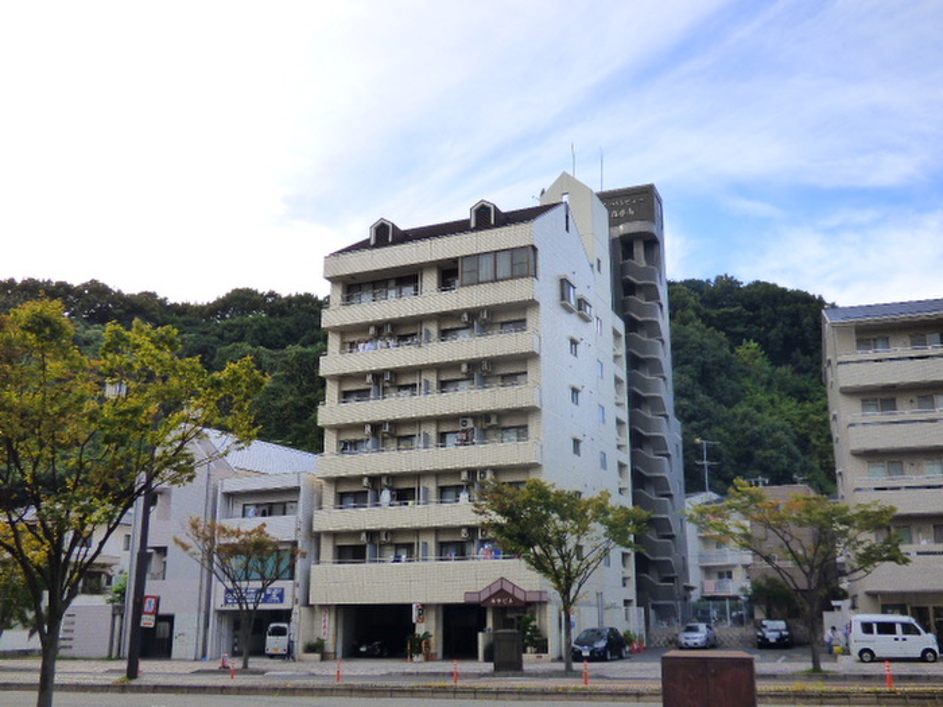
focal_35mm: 36
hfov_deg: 51.4
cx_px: 472
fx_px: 981
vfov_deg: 39.7
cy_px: 354
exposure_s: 1/500
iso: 250
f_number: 3.4
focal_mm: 6.18
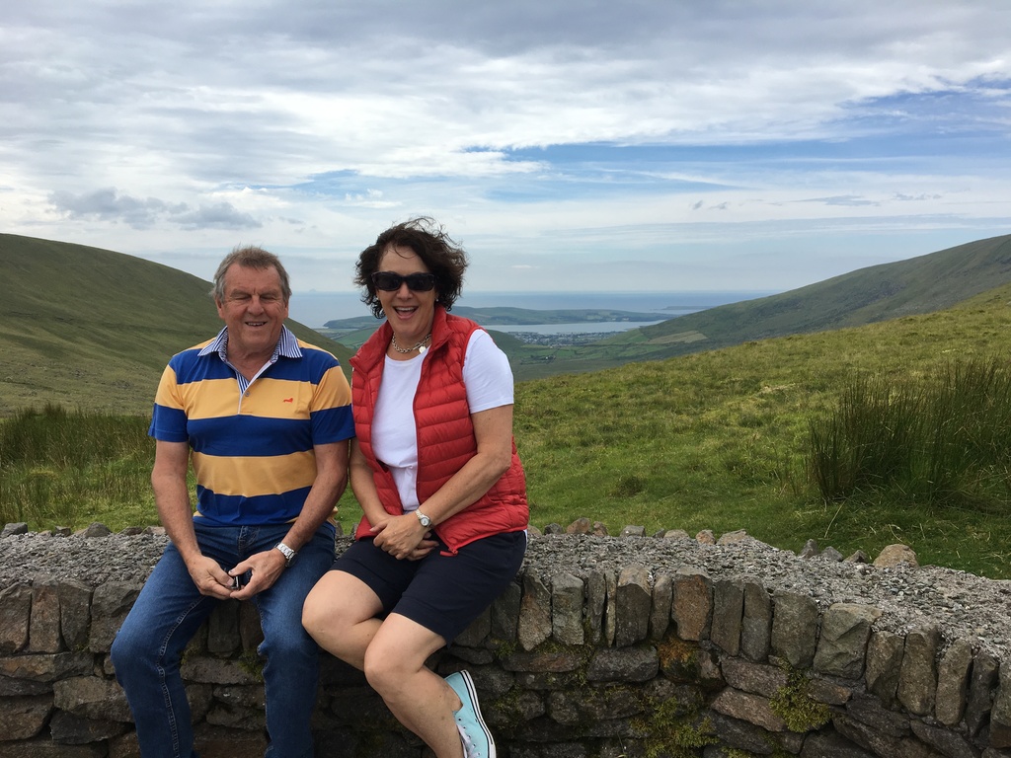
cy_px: 379
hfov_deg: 61.7
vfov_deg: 48.2
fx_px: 847
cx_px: 506
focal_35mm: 29
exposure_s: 1/1479
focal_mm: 4.15
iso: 25
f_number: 2.2
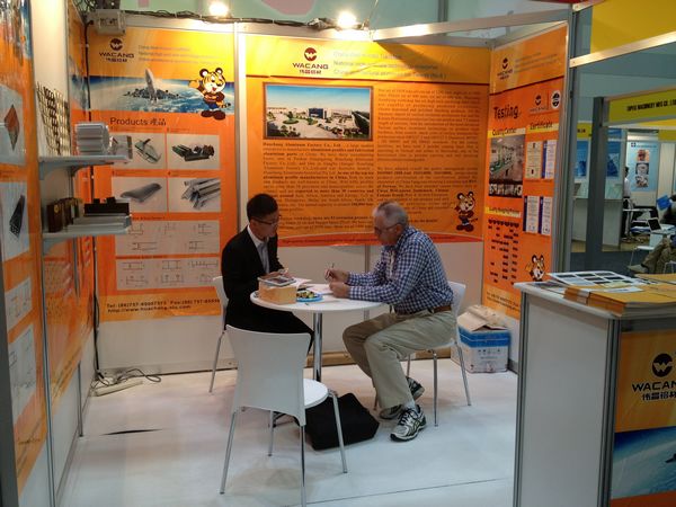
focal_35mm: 35
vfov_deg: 40.7
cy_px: 254
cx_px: 338
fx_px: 683
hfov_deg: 52.6
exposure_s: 1/30
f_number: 2.4
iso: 50
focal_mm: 4.28
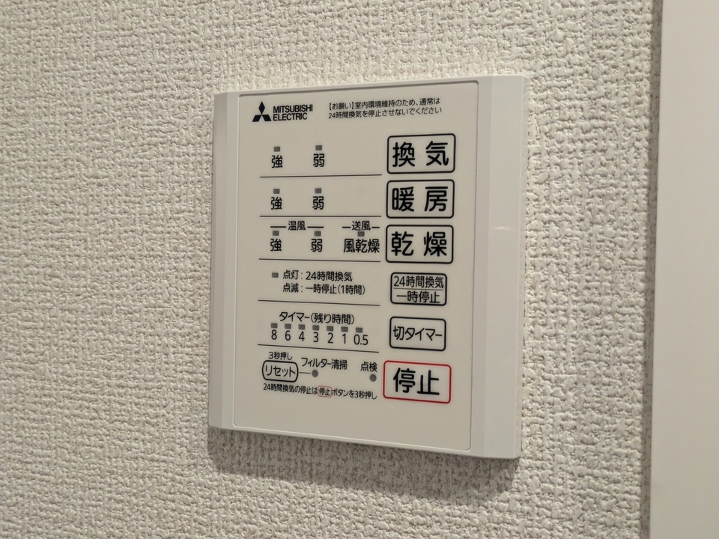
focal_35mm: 51
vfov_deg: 28.6
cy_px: 270
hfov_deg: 37.5
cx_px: 360
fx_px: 1059
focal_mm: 5.43
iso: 45
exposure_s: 1/283
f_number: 1.89
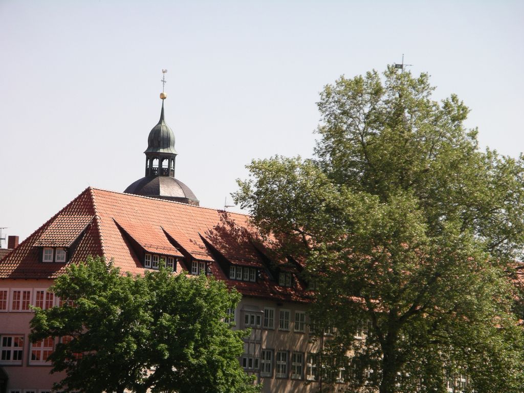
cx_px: 262
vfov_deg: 7.9
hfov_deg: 10.6
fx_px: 2831
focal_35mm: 187
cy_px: 196
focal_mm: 39
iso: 64
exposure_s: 1/500
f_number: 4.6
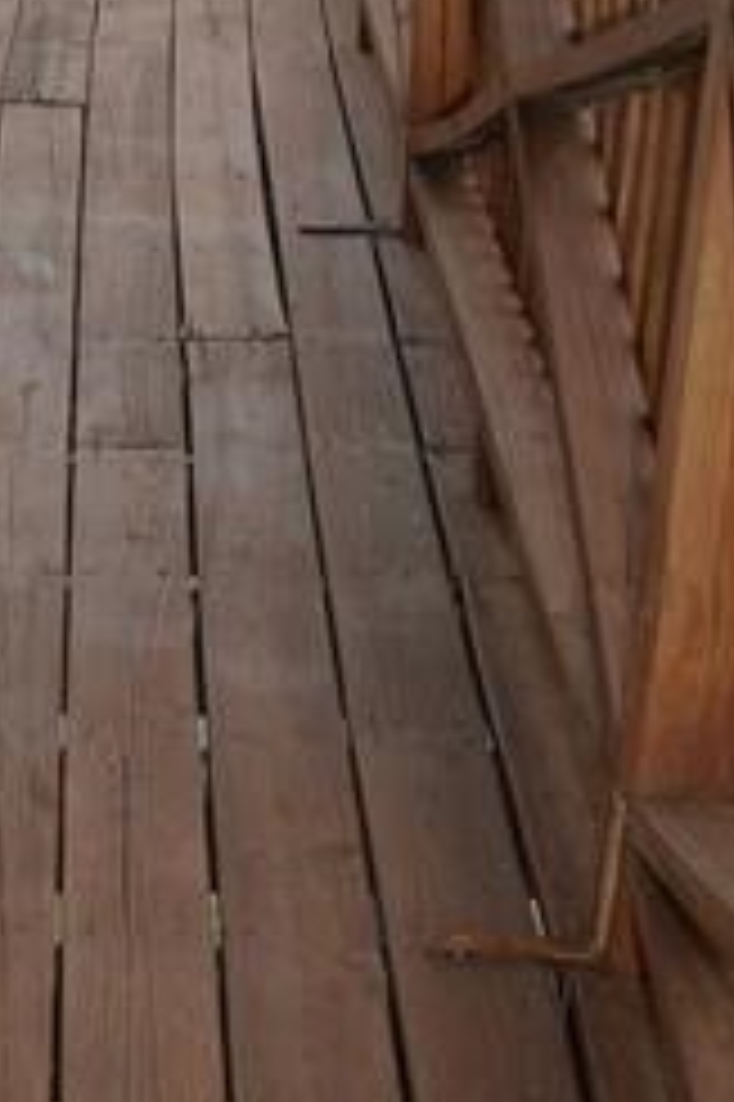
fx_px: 3461
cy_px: -180
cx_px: 146
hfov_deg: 12.1
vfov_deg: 17.4
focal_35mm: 113
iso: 100
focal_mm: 18
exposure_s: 1/200
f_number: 8
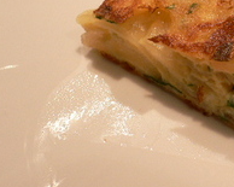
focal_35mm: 88
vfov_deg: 17.2
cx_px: 269
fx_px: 609
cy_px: 26
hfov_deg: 20.5
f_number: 2.8
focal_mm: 5.8
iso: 100
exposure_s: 1/80
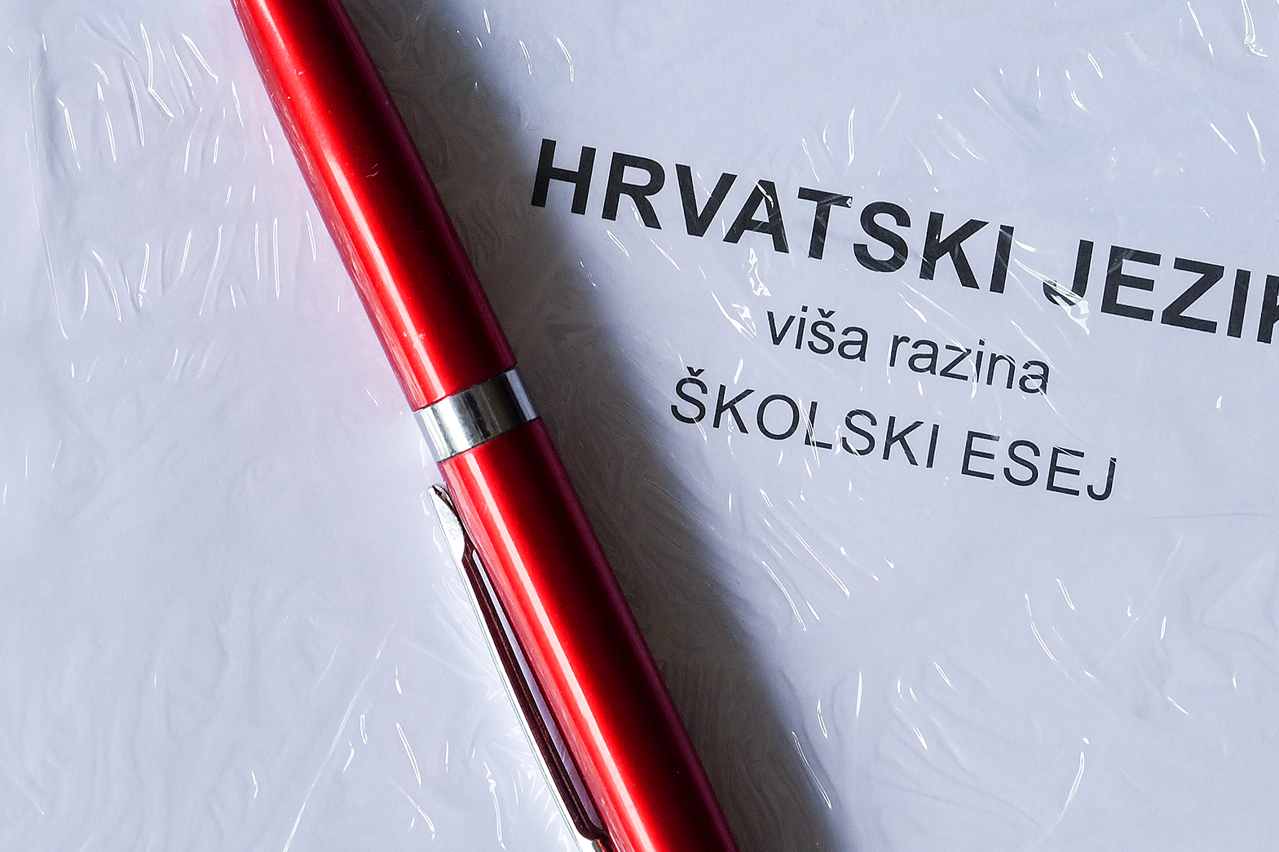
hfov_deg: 13.3
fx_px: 5435
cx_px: 97
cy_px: -146
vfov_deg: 8.9
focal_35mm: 153
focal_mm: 60
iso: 640
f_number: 9
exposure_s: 1/125
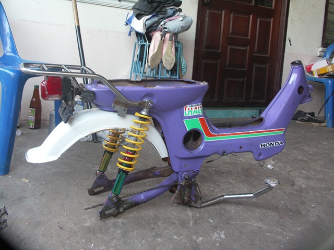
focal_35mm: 36
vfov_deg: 39.7
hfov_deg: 51.4
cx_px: 167
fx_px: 347
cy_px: 125
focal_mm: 9.4
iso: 200
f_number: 2.8
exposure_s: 1/20
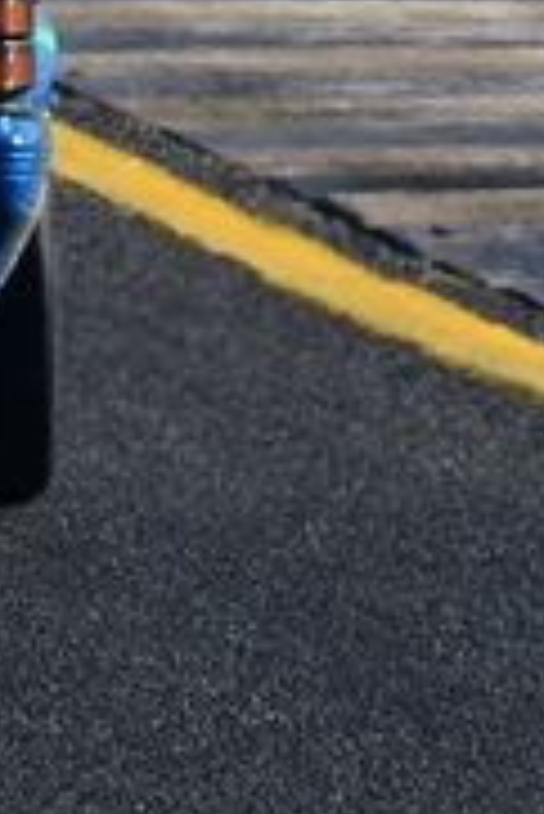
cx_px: -967
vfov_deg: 0.6
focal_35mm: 3314
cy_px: -304
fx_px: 74968
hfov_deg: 0.4
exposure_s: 1/640
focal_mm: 500
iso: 500
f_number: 11
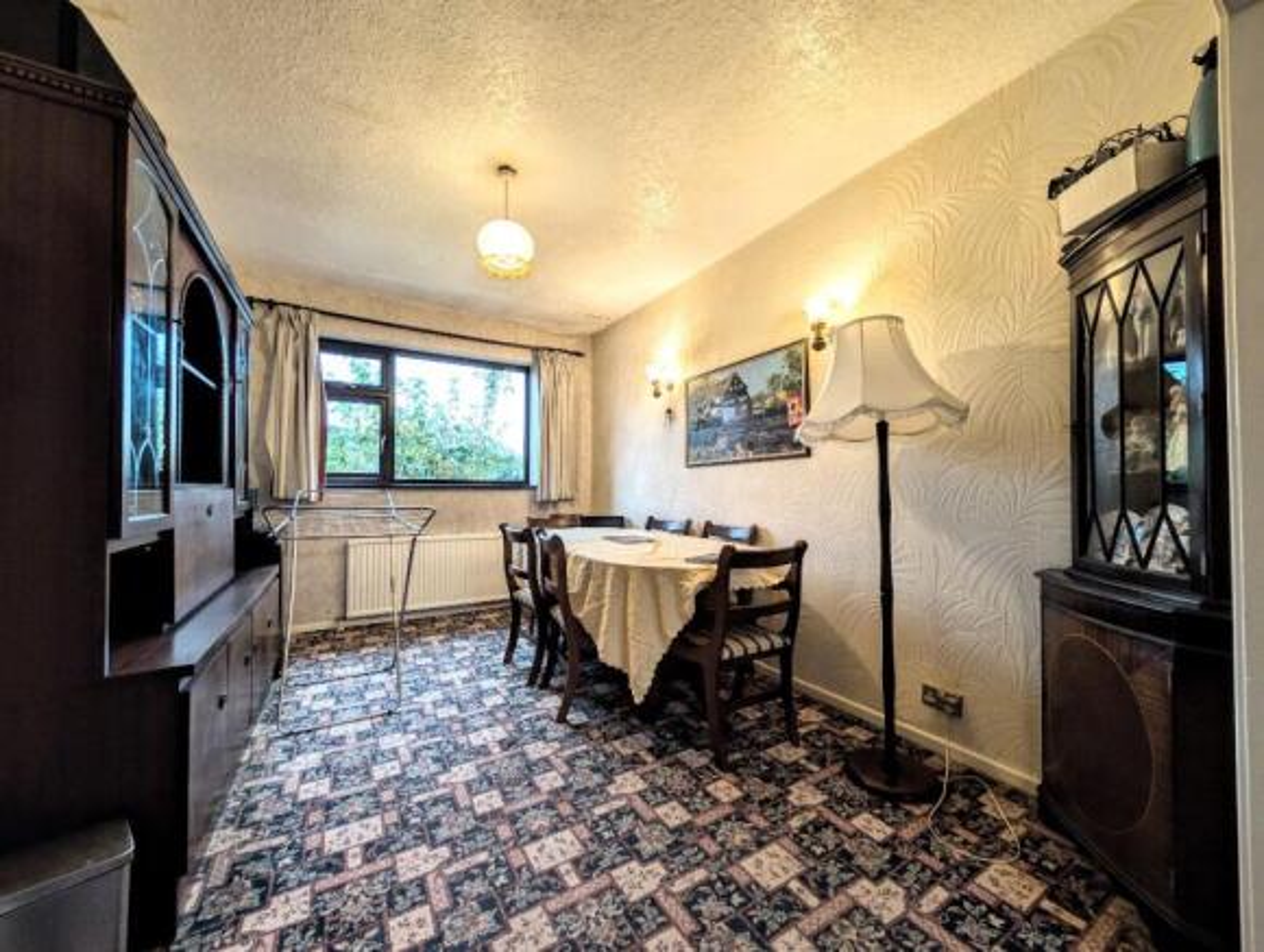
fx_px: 439
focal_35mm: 12
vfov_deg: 94.7
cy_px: 476
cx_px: 632
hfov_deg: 110.4
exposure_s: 1/50
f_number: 1.7
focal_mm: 2.02
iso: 82
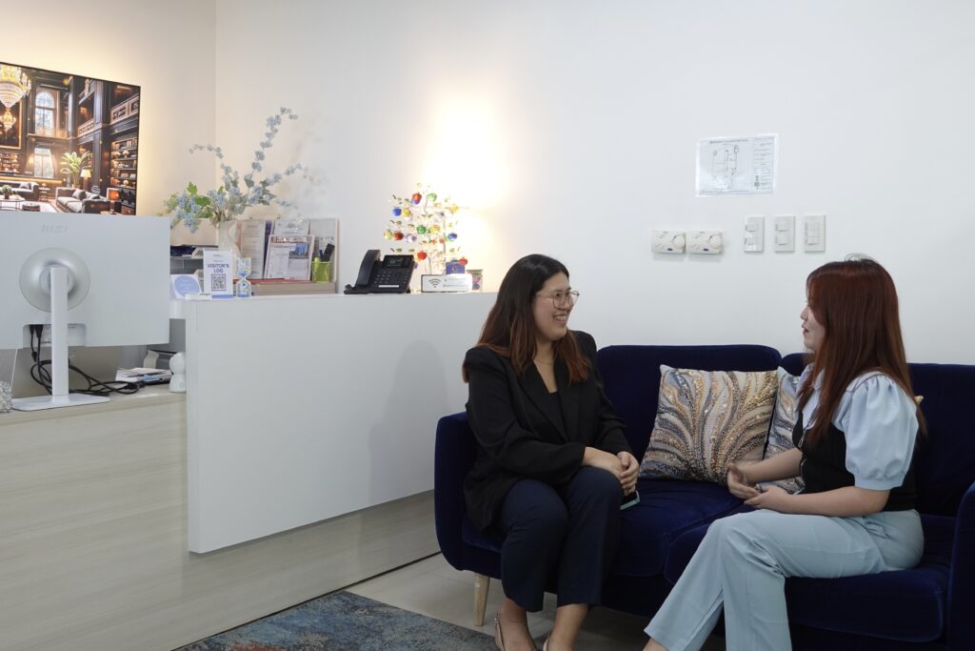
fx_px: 867
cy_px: 326
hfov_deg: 58.7
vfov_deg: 41.1
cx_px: 488
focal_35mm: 32
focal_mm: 12.27
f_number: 2.8
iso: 320
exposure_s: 1/40
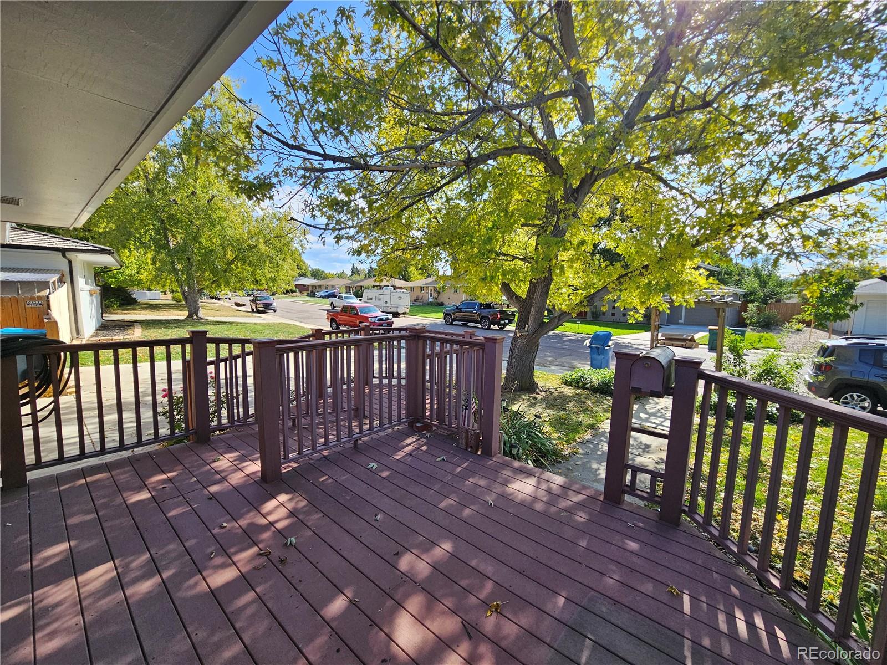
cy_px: 332
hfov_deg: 106.2
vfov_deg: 89.9
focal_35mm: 13
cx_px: 444
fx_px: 333
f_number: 2.2
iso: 64
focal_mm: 2.2
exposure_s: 1/1000
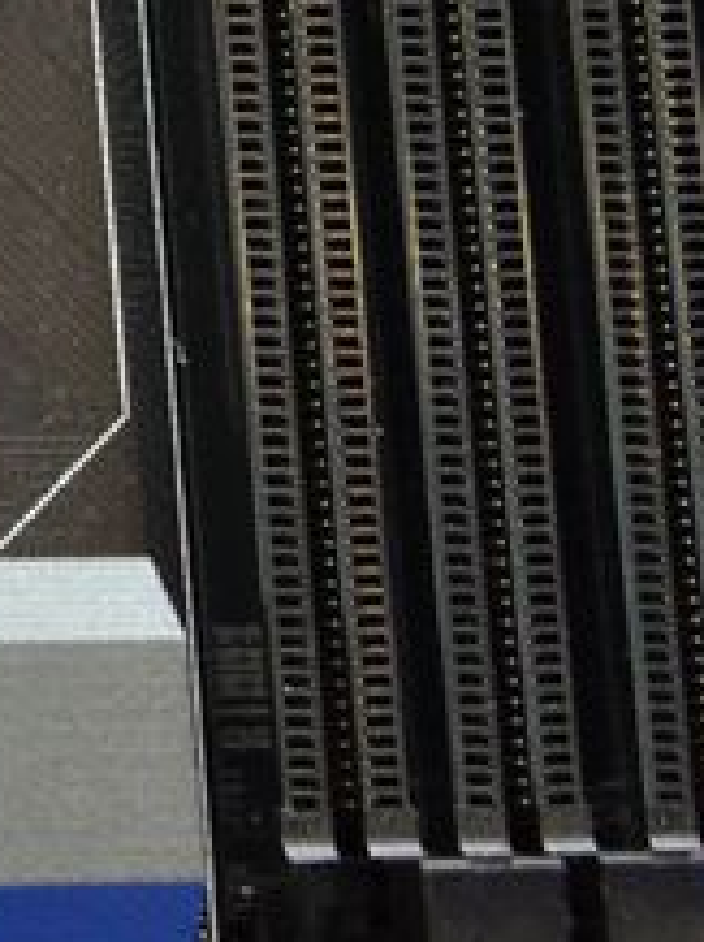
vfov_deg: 7.6
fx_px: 6901
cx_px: -1343
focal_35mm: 254
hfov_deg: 5.5
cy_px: -579
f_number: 8
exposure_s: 1/60
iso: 1600
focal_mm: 32
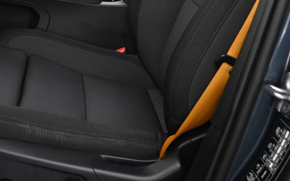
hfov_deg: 31.0
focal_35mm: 62
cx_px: 14
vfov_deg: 19.7
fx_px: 490
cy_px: -37
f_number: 3.5
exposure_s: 1/25
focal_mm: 16
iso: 1600
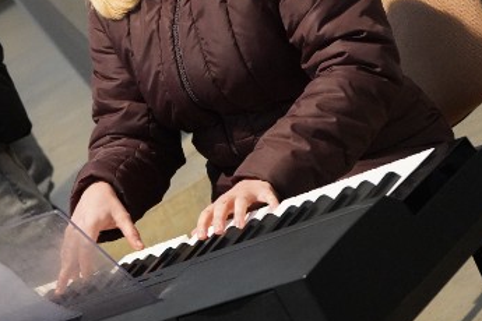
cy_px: 17
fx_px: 1740
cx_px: 32
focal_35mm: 130
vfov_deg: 10.5
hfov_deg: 15.6
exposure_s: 1/100
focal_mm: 56
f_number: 5
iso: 8000
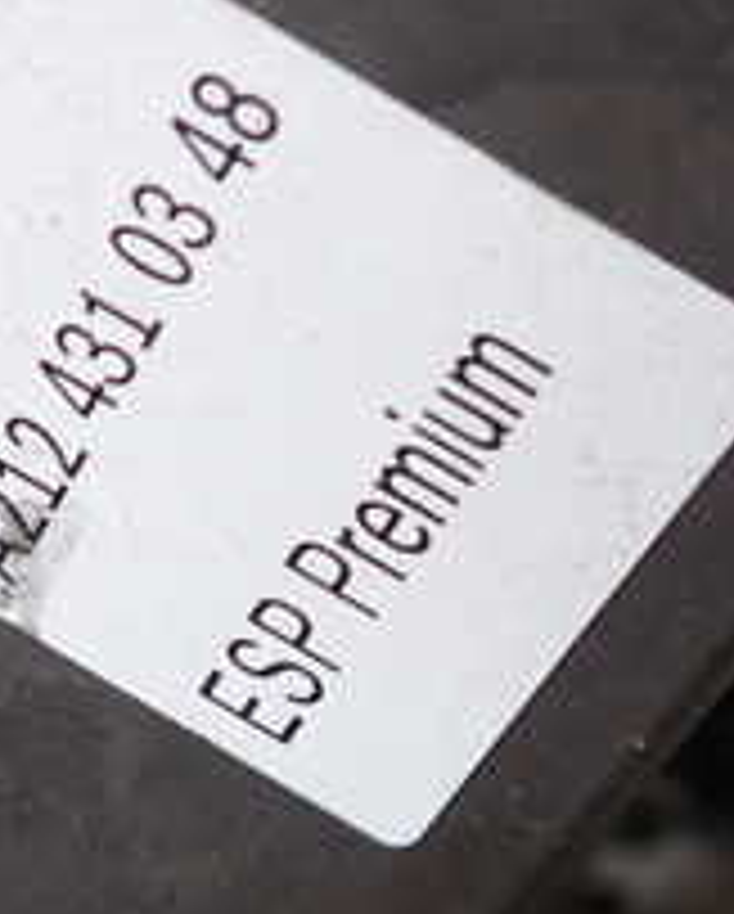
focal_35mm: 72
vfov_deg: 26.3
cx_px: 230
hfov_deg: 21.2
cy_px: 387
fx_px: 1951
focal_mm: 4.5
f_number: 2
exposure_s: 1/60
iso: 125
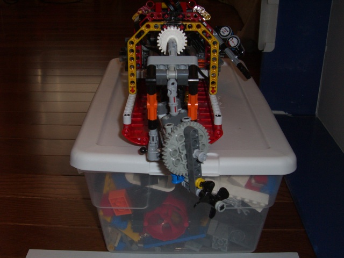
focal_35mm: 47
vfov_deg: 30.9
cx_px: 172
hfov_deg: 40.4
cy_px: 129
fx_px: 467
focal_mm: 7.6
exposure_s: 1/60
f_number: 3
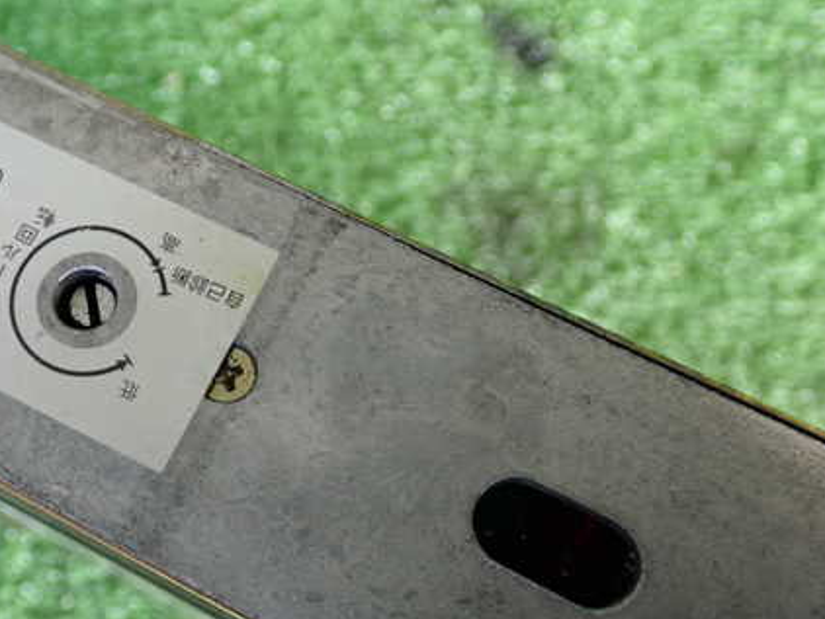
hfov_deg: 35.1
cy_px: 344
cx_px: 254
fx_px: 1288
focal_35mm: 54
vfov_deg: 27.0
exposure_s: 1/40
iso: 320
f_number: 2.7
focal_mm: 6.83
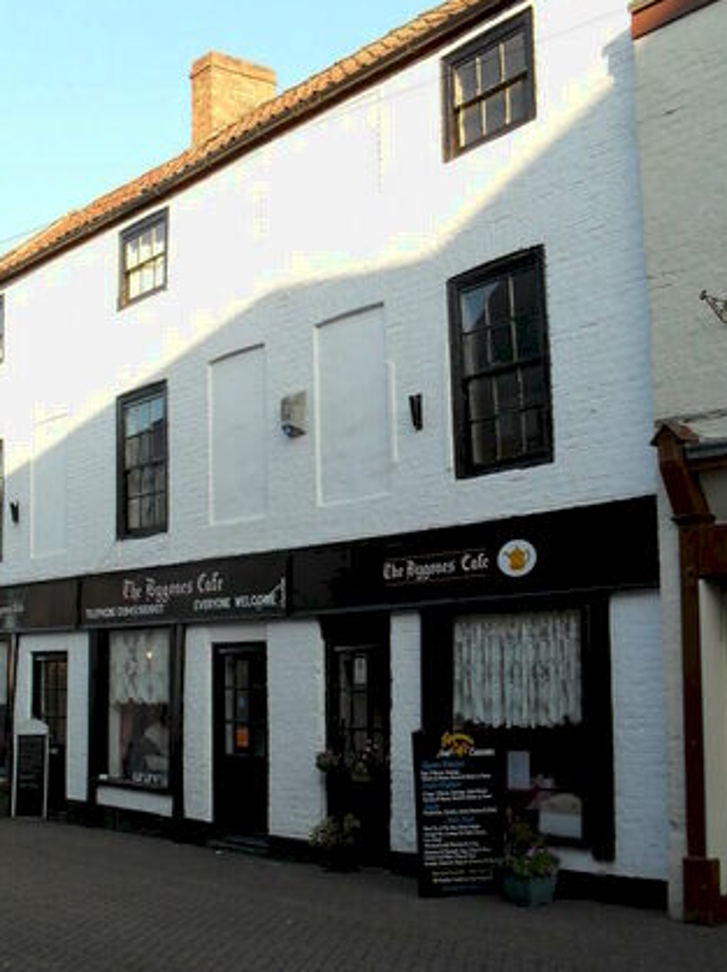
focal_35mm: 44
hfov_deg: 32.7
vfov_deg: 42.8
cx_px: 283
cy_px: 564
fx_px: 1233
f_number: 3.2
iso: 100
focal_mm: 6.3
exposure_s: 1/250
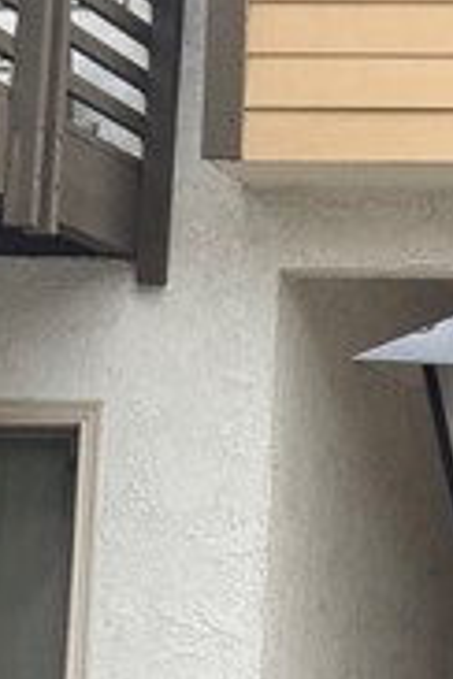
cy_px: 278
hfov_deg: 7.7
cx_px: 724
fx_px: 3303
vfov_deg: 11.7
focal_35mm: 175
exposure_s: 1/786
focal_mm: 6.76
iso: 64
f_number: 1.78
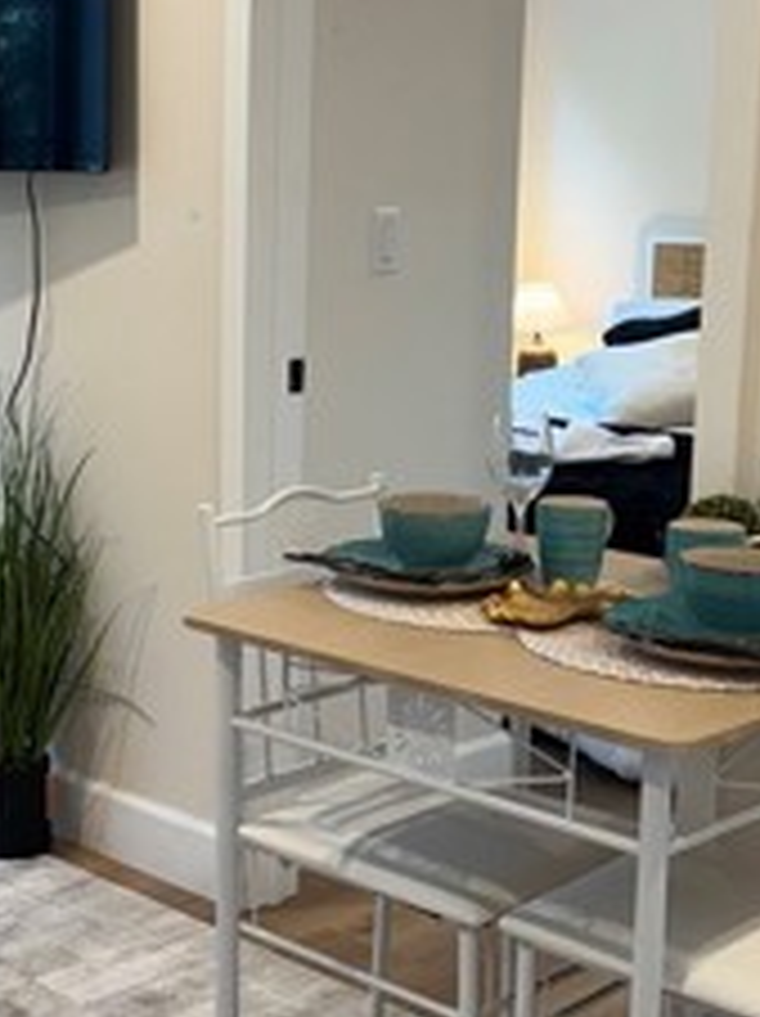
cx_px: 49
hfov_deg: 21.0
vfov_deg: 28.6
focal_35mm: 68
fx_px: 1994
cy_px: 459
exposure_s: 1/120
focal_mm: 6.76
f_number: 1.78
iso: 160
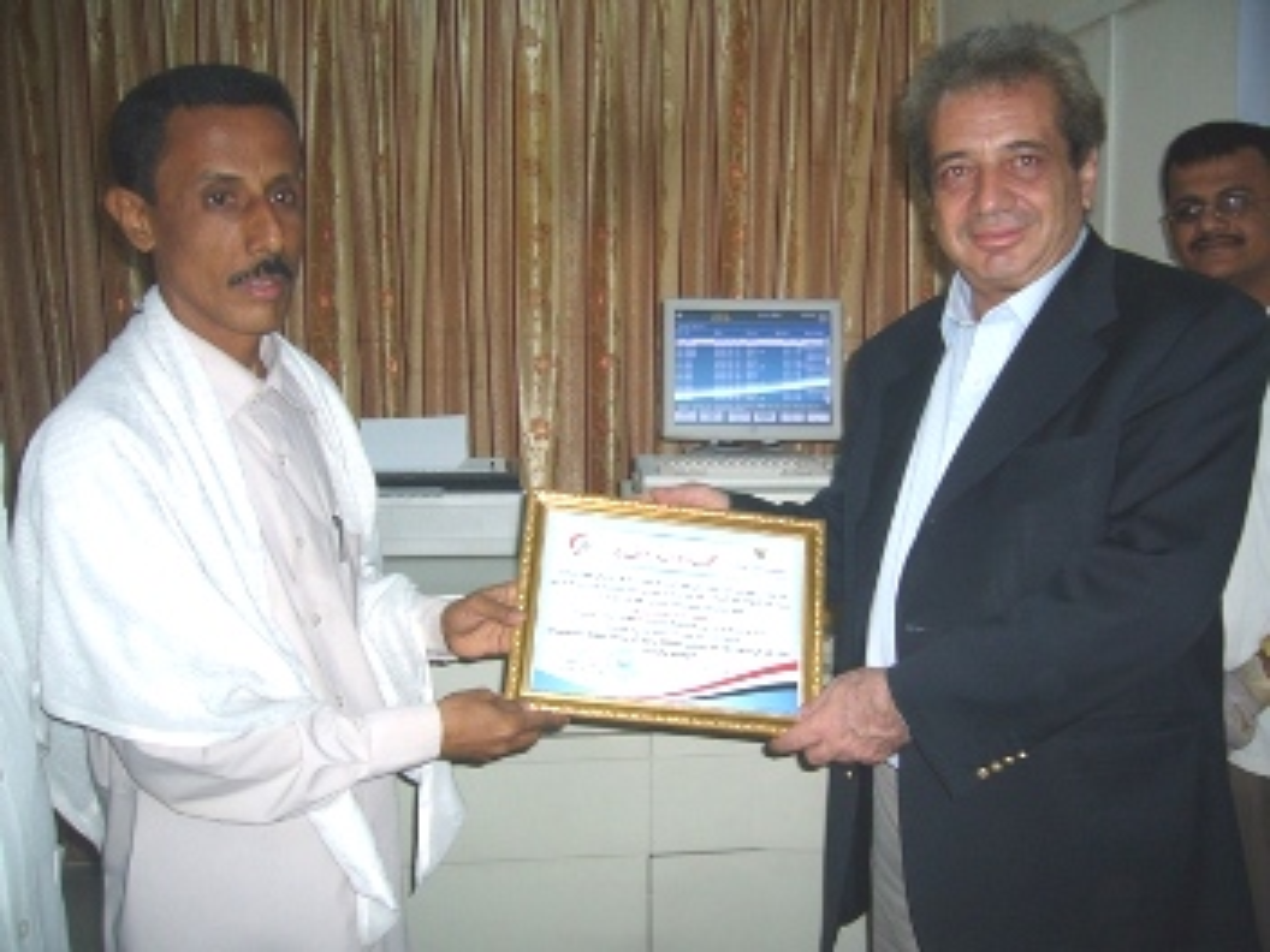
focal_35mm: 35
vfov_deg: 40.7
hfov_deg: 52.6
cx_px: 635
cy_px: 476
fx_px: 1284
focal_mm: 5.8
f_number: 2.8
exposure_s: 1/30
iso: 100
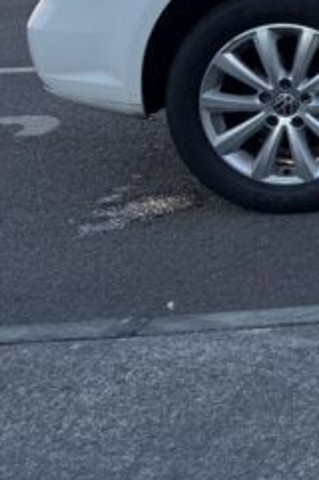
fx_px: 1106
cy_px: -60
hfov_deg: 12.9
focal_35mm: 83
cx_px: 748
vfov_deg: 22.9
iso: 80
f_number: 1.78
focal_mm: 6.76
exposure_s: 1/2415
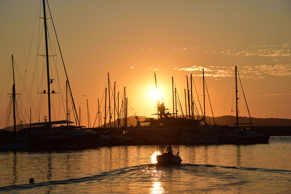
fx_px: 889
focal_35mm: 110
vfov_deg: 12.5
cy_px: 97
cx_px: 146
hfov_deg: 18.6
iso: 200
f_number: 10
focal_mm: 110
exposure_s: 1/800
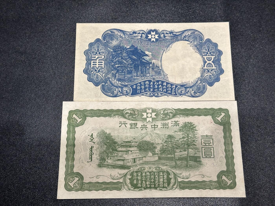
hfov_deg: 39.7
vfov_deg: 30.3
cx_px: 138
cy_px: 103
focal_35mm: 48
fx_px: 381
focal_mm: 6.86
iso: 100
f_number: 1.78
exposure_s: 1/50
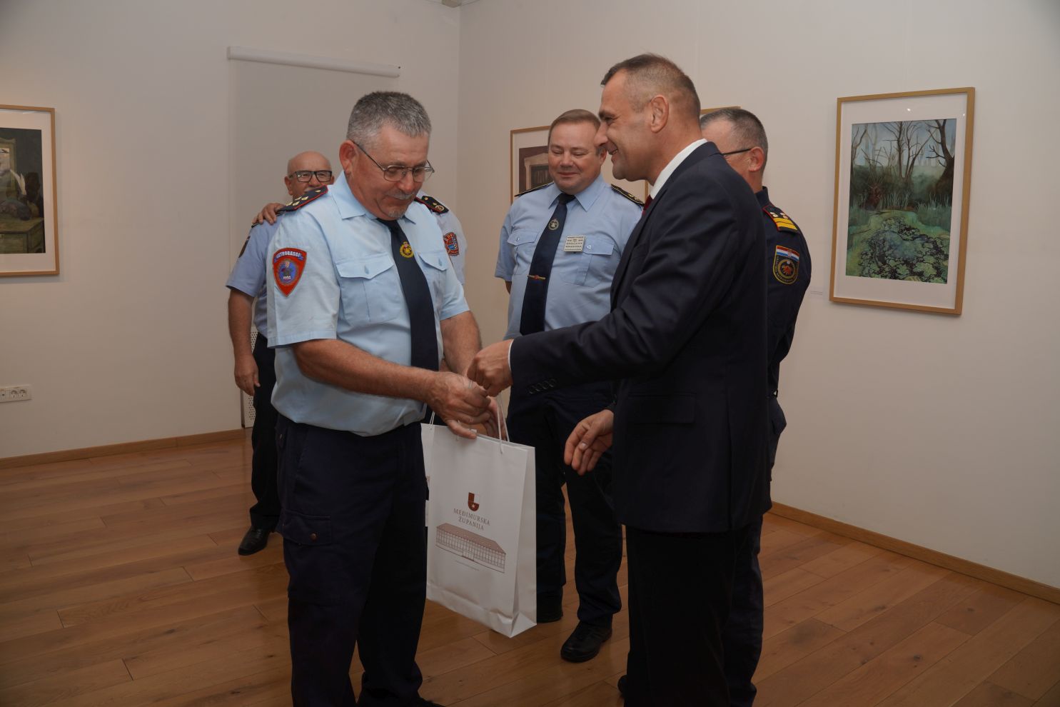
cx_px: 530
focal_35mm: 27
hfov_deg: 67.4
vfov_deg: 47.9
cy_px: 354
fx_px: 795
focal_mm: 18
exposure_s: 1/200
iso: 200
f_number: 4.5
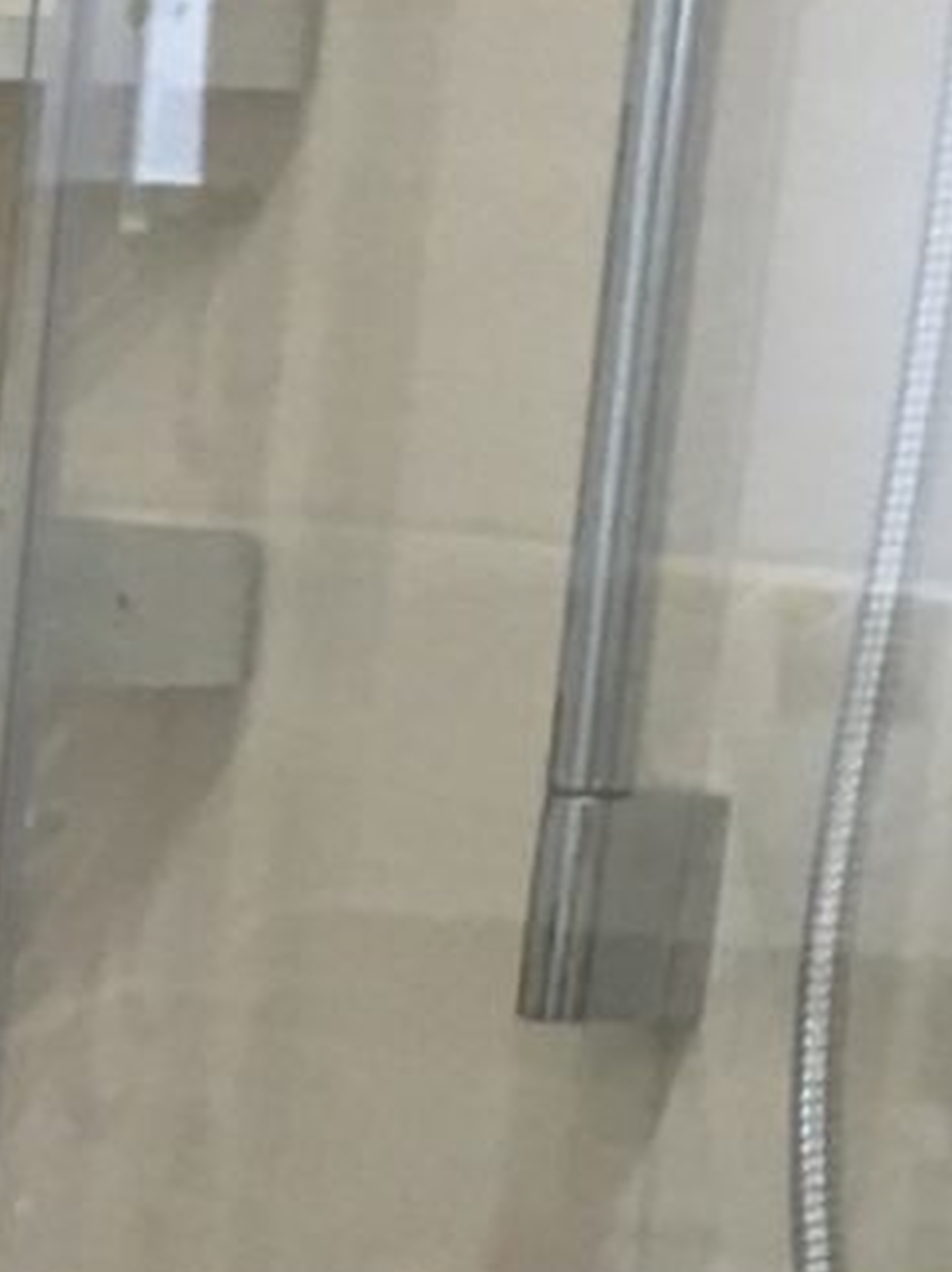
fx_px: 8371
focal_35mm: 228
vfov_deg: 8.3
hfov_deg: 6.2
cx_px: -1541
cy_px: 2450
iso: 125
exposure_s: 1/33
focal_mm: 4.15
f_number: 2.2
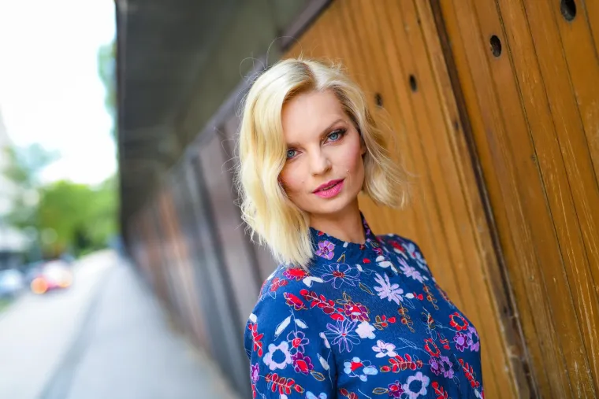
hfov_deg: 39.6
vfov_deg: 27.0
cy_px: 200
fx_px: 832
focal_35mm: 50
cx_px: 300
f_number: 2.2
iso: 125
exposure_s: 1/500
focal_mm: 50
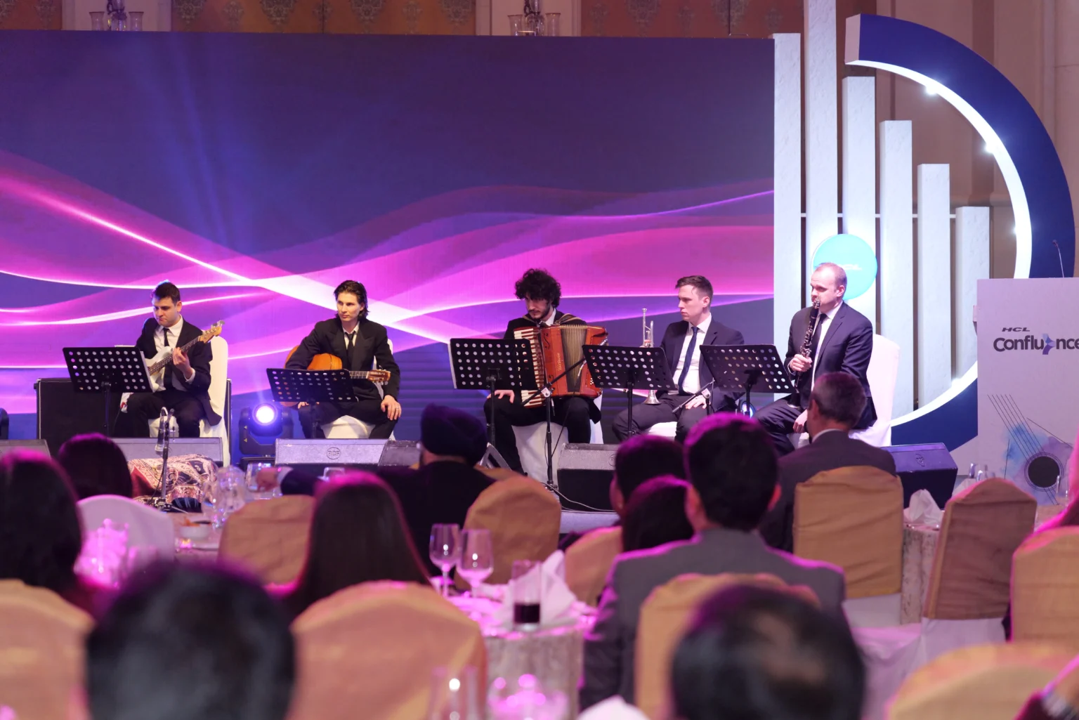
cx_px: 540
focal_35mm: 105
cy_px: 360
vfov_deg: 13.0
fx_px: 3148
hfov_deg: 19.5
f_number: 5
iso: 5000
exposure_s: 1/125
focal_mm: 105
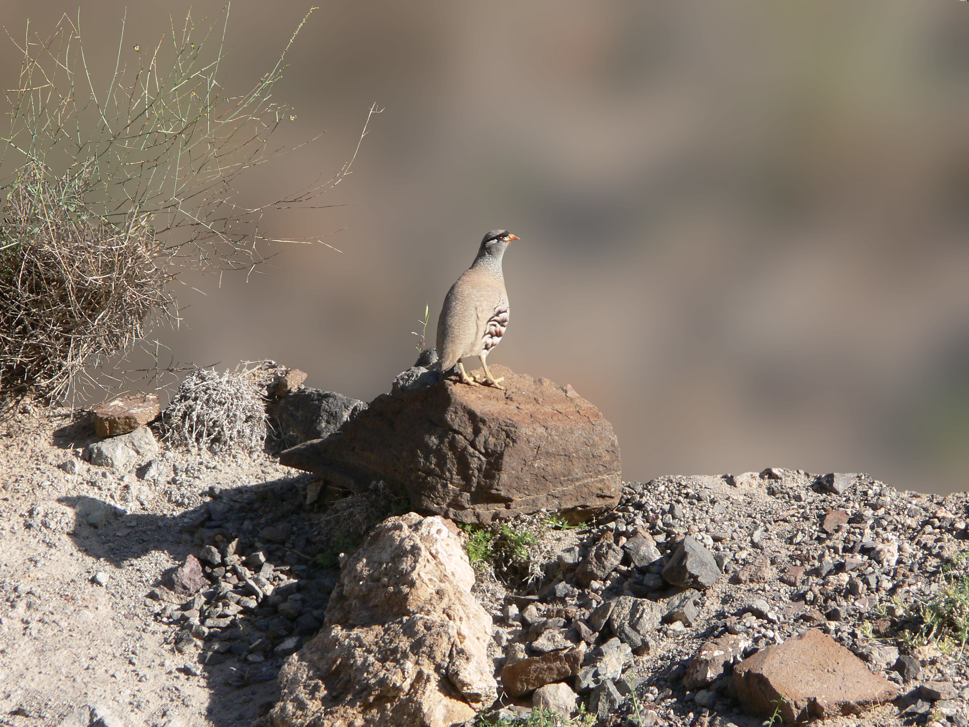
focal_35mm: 535
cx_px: 484
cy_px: 364
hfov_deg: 3.7
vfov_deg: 2.8
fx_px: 14976
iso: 80
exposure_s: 1/200
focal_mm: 88.8
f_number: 5.6
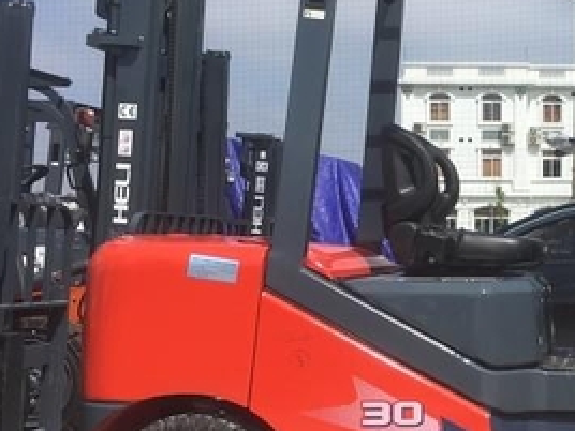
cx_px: 607
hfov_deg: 27.6
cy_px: 257
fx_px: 1080
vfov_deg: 22.6
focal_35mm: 65
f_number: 2.2
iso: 32
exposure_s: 1/2326
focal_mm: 4.15
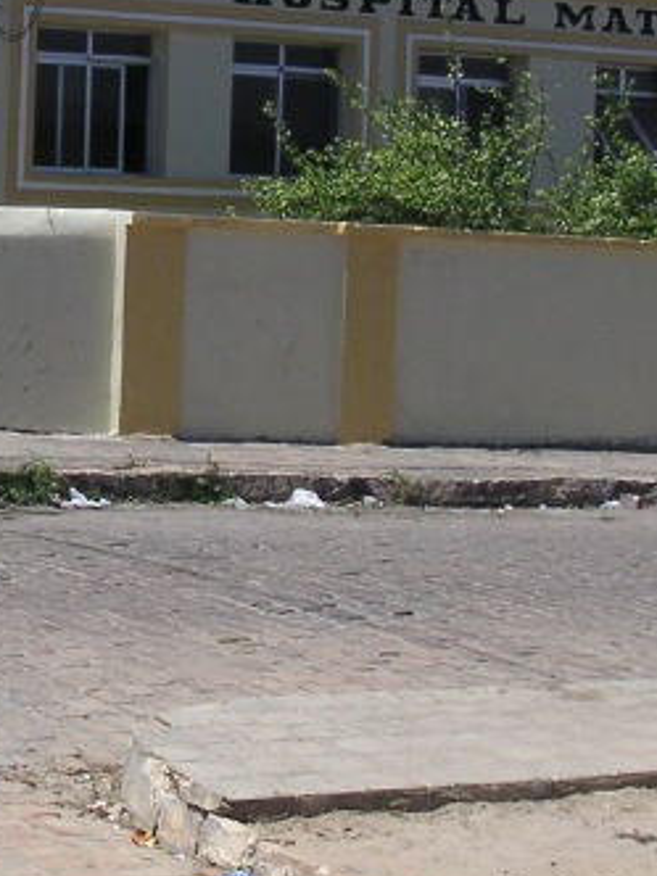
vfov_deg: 18.9
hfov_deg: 13.9
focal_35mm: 103
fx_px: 2607
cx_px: -140
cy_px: 154
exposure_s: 1/250
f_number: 6.7
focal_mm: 6
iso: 50
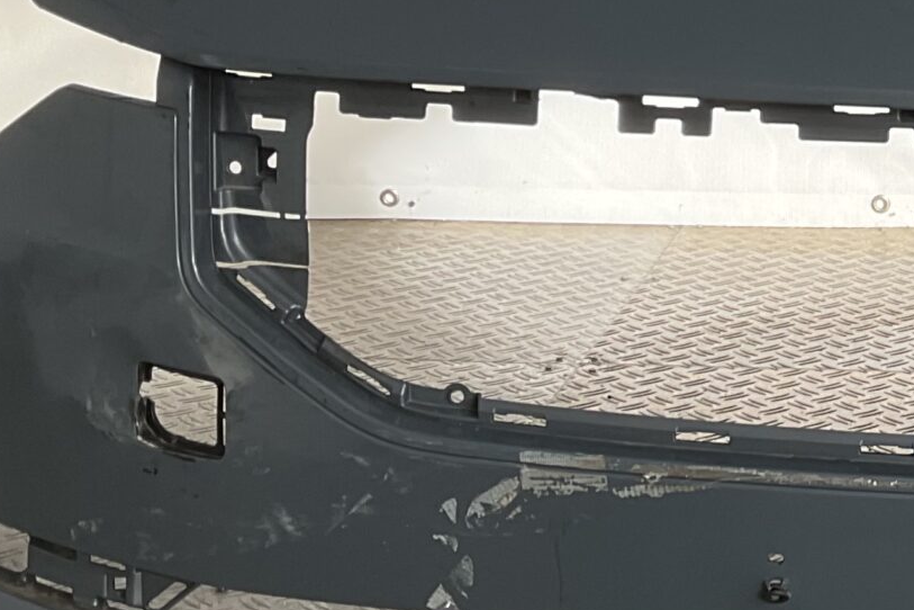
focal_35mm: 95
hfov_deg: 20.2
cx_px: 1064
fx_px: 2412
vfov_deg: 14.3
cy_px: 122
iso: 16
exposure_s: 1/208
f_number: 1.8
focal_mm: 3
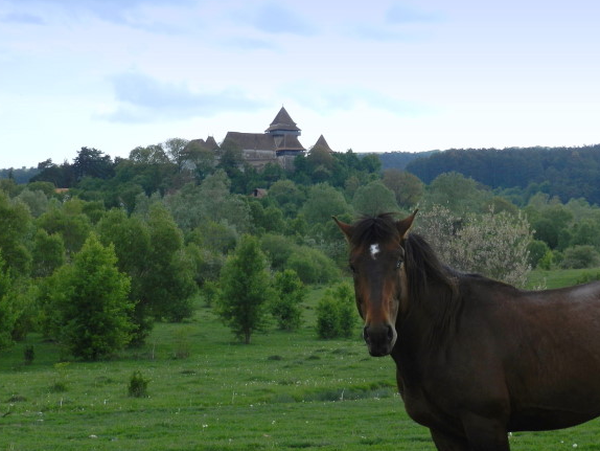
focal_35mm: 90
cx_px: 325
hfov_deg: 21.8
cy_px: 218
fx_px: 1561
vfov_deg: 16.4
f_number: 4.8
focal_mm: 13.5
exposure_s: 1/500
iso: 160
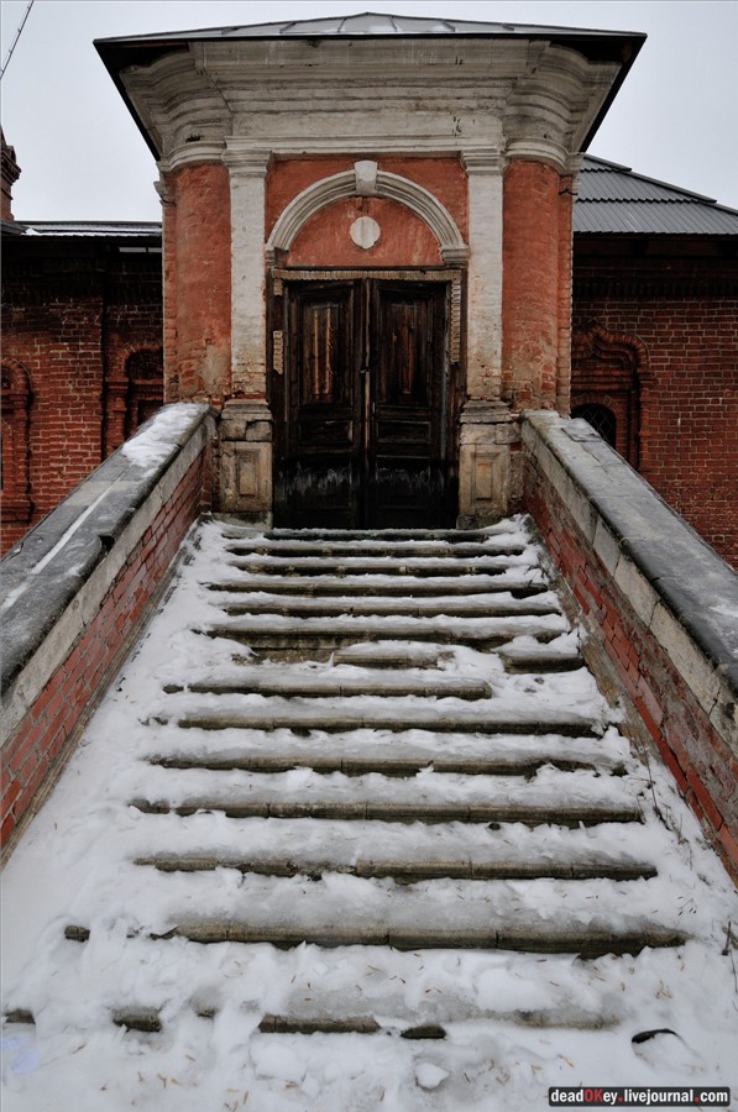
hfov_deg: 67.2
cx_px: 369
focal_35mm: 18
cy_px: 556
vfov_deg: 90.1
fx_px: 555
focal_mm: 12
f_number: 7.1
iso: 640
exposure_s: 1/125
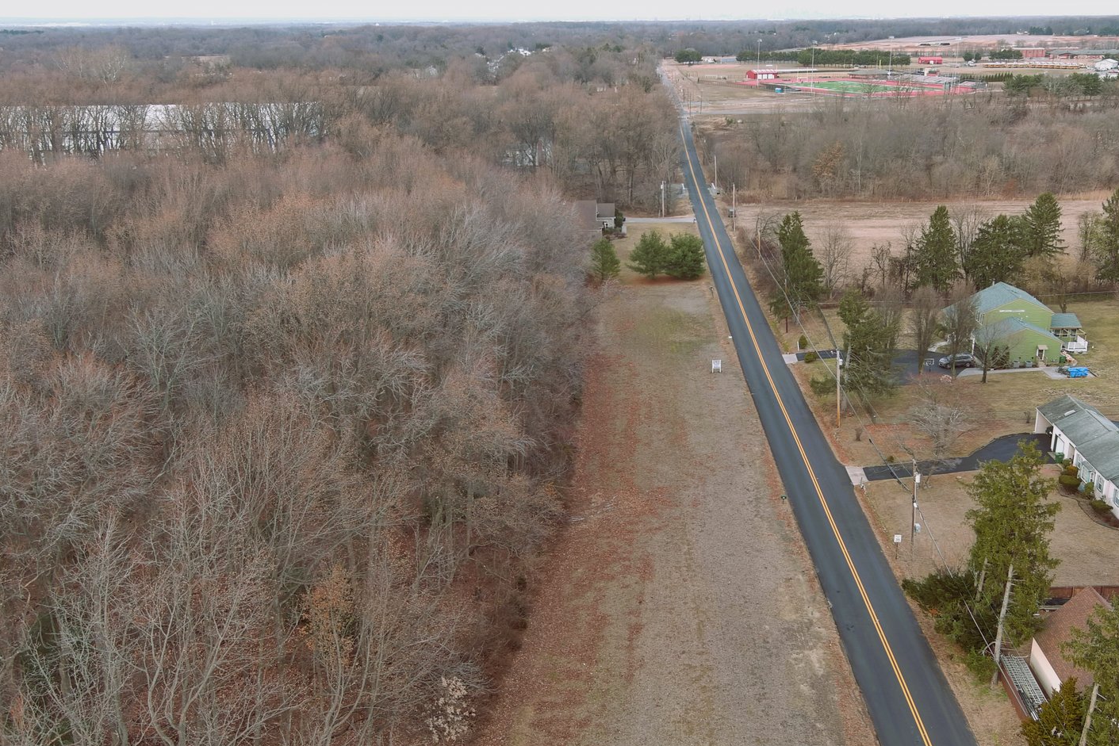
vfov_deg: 37.8
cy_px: 399
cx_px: 648
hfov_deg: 54.2
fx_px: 1088
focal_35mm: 35
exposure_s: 1/80
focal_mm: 10.57
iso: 100
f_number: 2.8
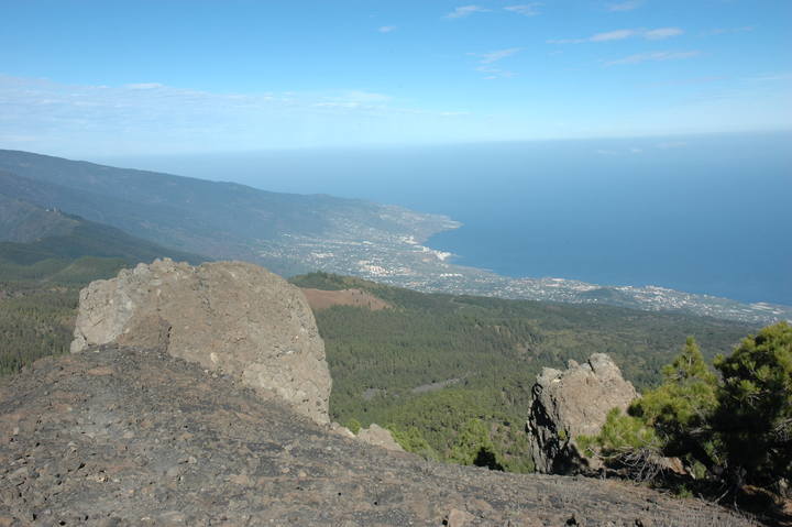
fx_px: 824
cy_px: 264
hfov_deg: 51.3
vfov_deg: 35.4
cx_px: 396
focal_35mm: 38
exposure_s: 1/100
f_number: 20
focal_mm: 25
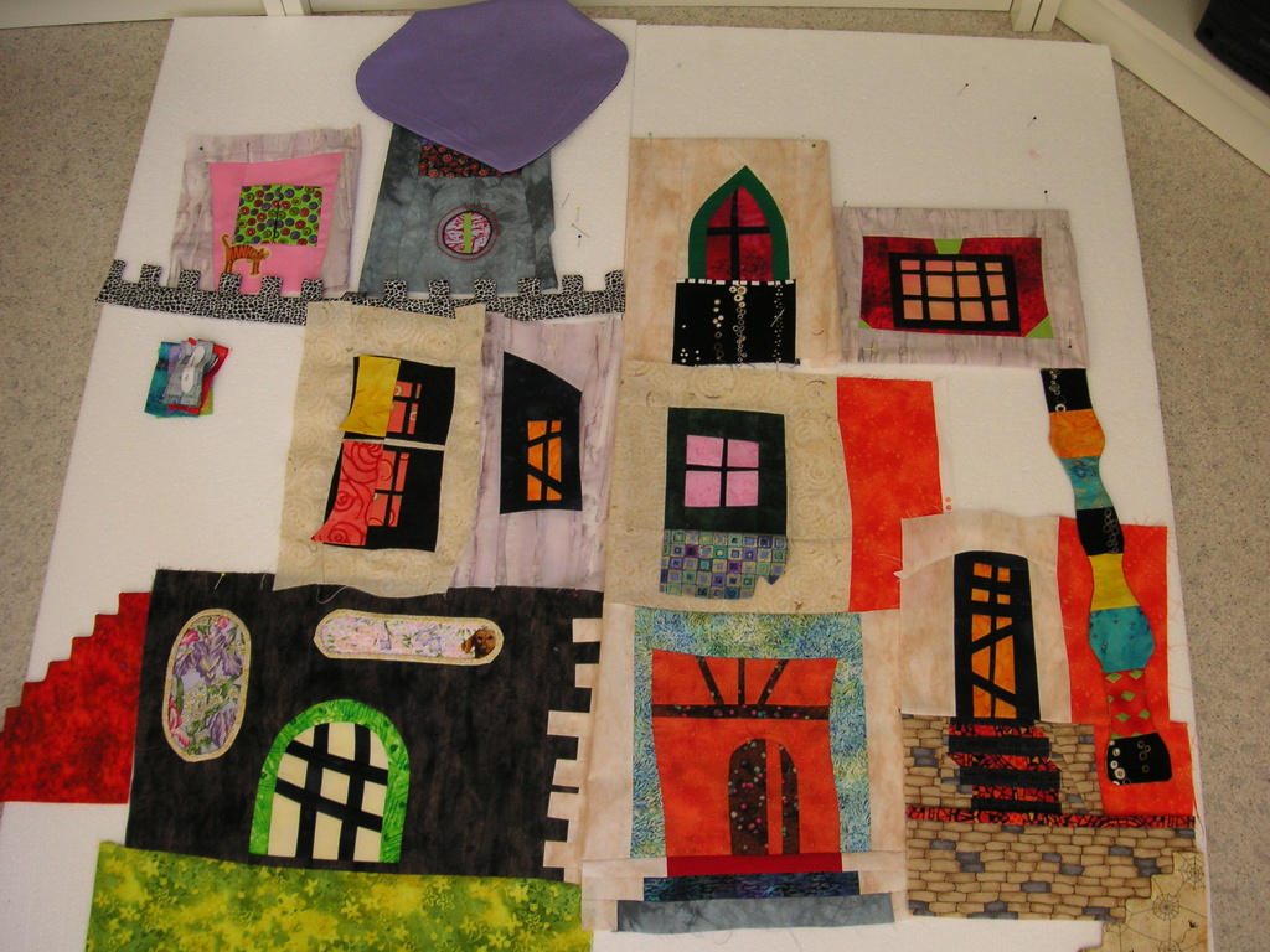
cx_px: 635
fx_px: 1357
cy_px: 476
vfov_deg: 38.7
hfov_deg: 50.1
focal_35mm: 37
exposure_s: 1/45
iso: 50
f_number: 2.8
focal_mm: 6.1
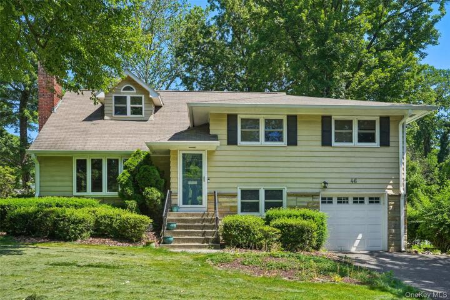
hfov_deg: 61.9
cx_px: 225
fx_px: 375
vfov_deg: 43.6
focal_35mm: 30
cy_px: 150
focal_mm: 30
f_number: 8
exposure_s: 1/100
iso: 100
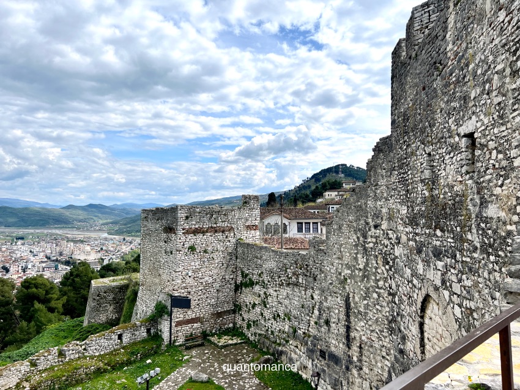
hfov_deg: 67.3
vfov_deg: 53.0
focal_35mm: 26
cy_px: 195
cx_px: 260
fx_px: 390
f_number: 1.5
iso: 50
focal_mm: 5.7
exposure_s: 1/6579
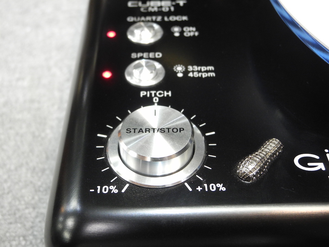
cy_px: 124
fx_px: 390
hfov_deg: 45.8
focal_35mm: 41
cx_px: 164
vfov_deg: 35.1
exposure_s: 1/23.6
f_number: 3.2
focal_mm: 8.8
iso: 400
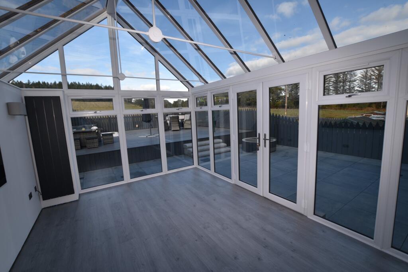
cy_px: 136
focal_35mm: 15
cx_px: 204
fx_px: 170
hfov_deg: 100.4
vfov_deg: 77.3
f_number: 6.3
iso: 100
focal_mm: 10
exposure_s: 1/160
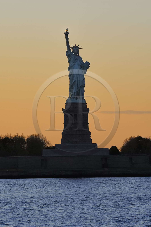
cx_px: 76
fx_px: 1259
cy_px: 114
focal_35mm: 200
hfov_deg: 6.9
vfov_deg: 10.3
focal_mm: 200
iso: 400
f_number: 8
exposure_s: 1/320
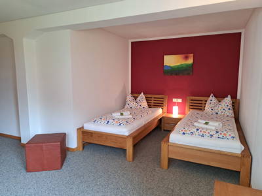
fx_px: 182
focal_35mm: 24
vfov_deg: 56.8
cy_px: 98
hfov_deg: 71.6
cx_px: 131
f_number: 1.8
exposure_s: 1/50
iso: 250
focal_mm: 5.23
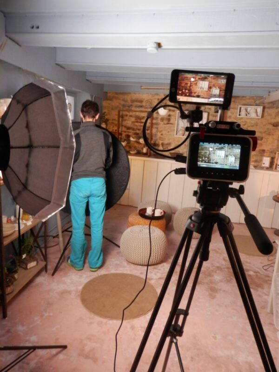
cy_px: 186
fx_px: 269
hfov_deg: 54.9
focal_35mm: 25
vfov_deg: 69.4
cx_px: 140
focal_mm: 4.5
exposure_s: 1/15
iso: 200
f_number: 3
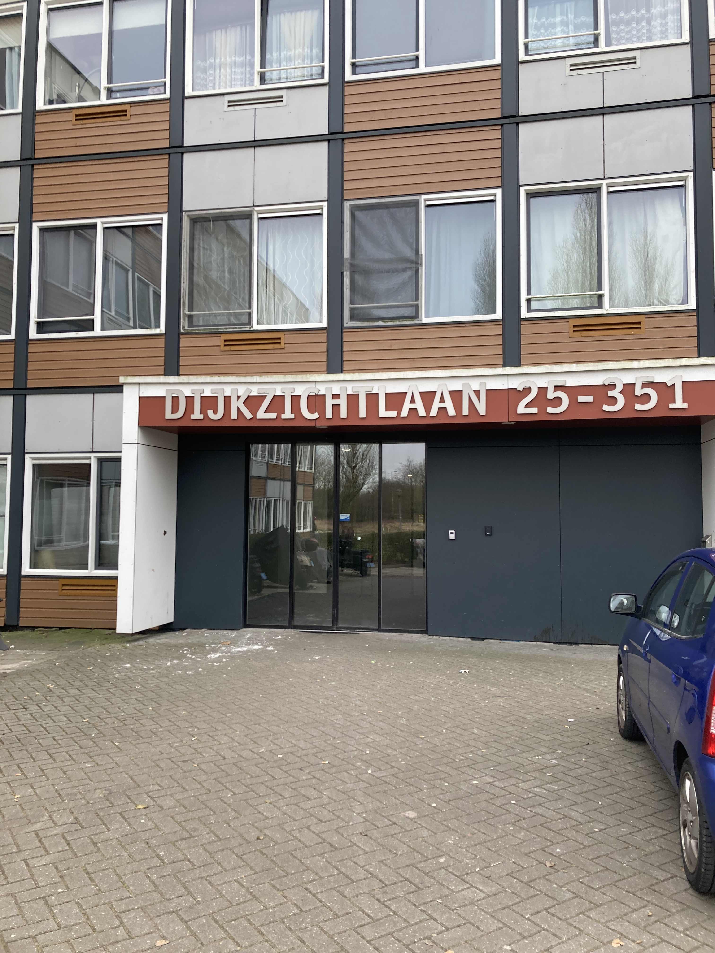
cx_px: 358
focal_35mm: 28
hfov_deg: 49.7
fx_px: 771
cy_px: 476
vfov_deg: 63.4
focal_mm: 3.99
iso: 20
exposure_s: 1/284
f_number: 1.8
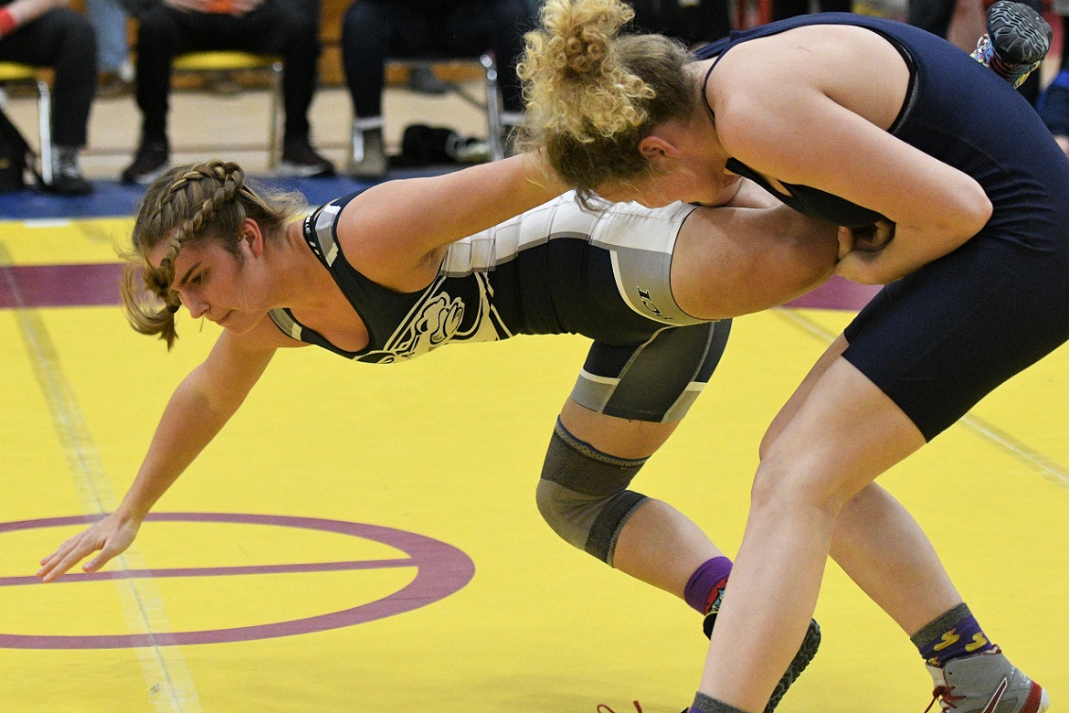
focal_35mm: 105
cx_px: 534
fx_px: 3118
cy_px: 356
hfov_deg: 19.5
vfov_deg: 13.0
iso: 5000
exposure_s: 1/1000
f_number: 2.8
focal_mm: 70
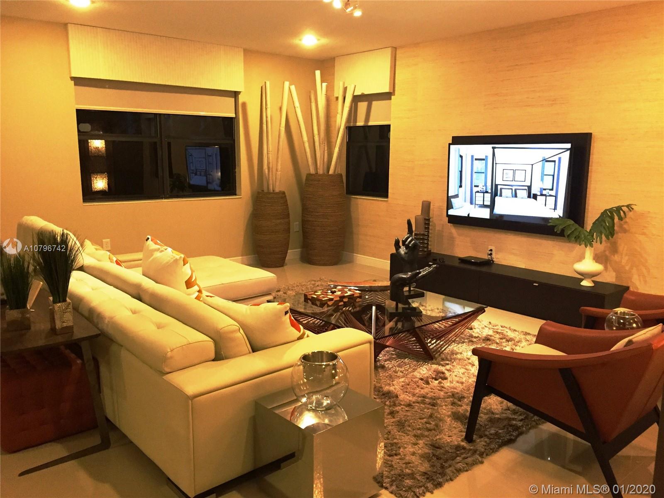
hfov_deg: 61.7
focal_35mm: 29
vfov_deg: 48.2
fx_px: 556
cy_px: 249
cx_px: 332
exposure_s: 1/20
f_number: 2.2
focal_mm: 4.15
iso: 250
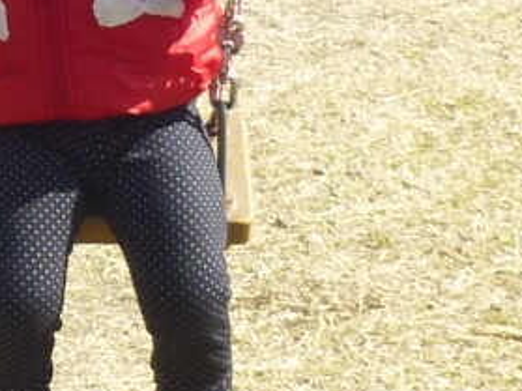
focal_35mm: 234
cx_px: -153
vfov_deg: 6.3
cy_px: -150
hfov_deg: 8.3
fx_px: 3527
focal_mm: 6
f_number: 3.5
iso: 100
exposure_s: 1/400
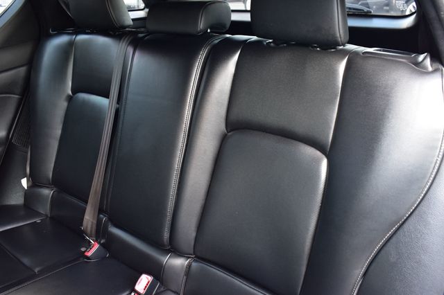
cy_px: 148
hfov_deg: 59.5
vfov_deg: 41.7
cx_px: 222
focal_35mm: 32
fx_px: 388
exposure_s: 1/15
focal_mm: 21
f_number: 6.3
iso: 720
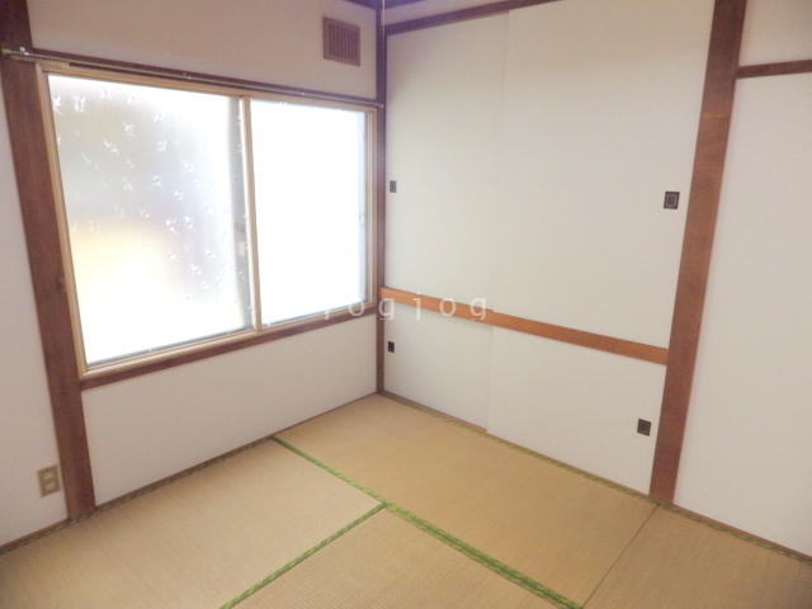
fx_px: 516
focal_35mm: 22
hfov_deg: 76.4
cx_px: 406
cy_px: 304
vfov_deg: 61.1
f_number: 3.1
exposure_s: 1/45
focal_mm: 4
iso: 100
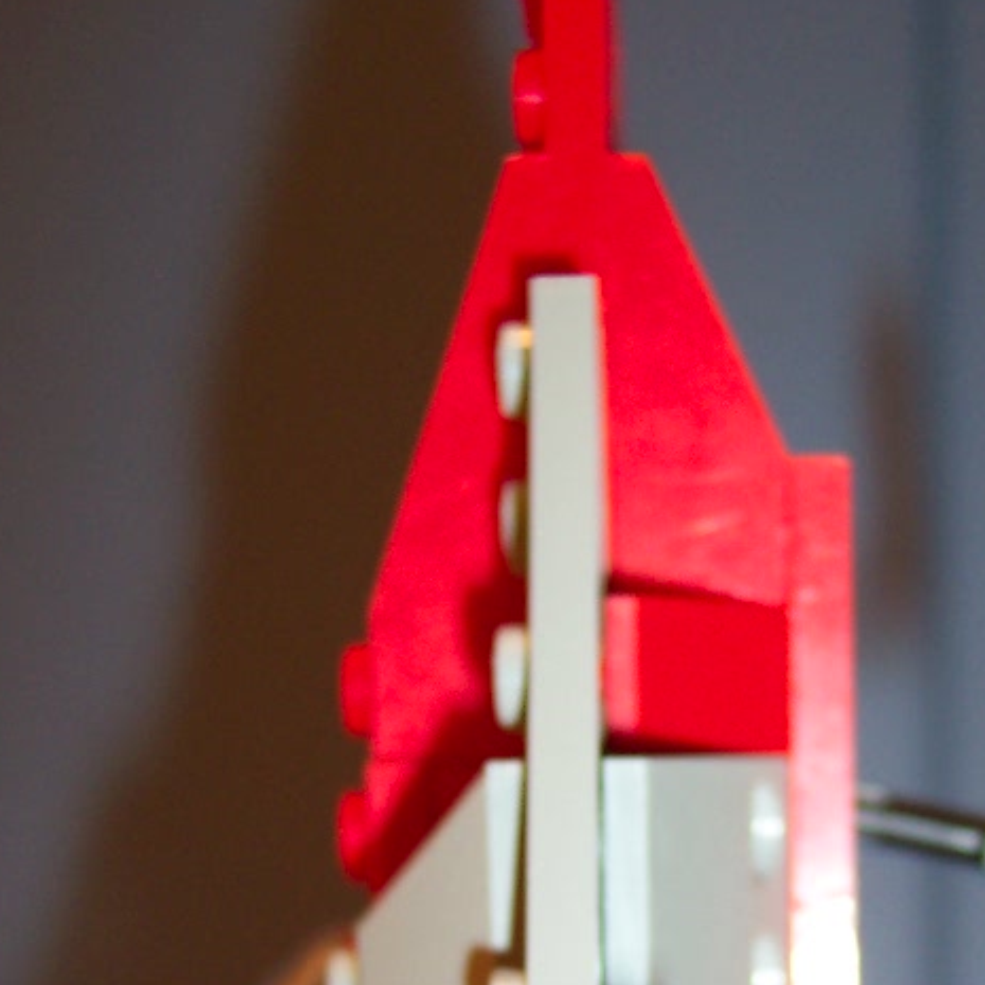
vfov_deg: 22.1
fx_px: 2414
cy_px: 1019
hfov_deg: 22.8
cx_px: 731
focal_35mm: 75
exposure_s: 1/30
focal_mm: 8
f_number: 2.8
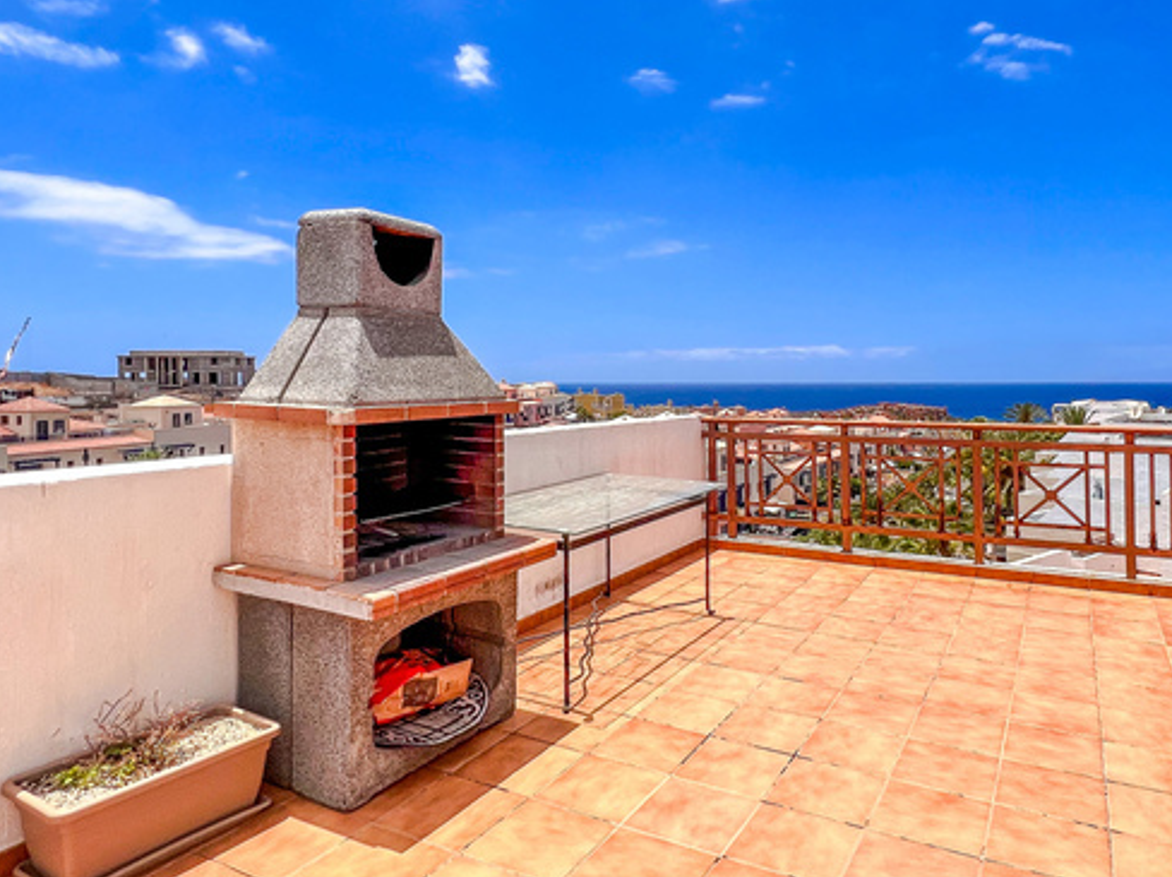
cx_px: 696
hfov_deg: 80.9
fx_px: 676
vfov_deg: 64.5
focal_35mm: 20
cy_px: 308
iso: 32
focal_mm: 1.57
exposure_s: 1/2700
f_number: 1.8
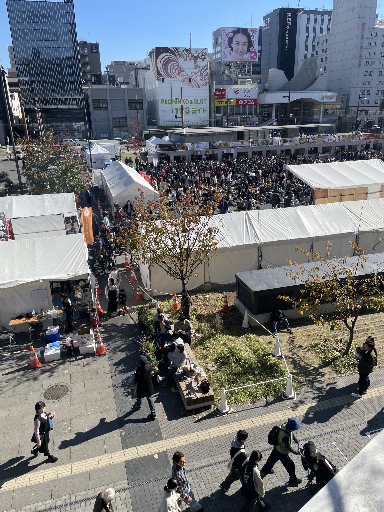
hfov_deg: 53.1
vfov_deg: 67.3
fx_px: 385
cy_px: 256
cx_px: 192
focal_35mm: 26
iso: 32
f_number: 1.6
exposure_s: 1/2564
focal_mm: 4.2
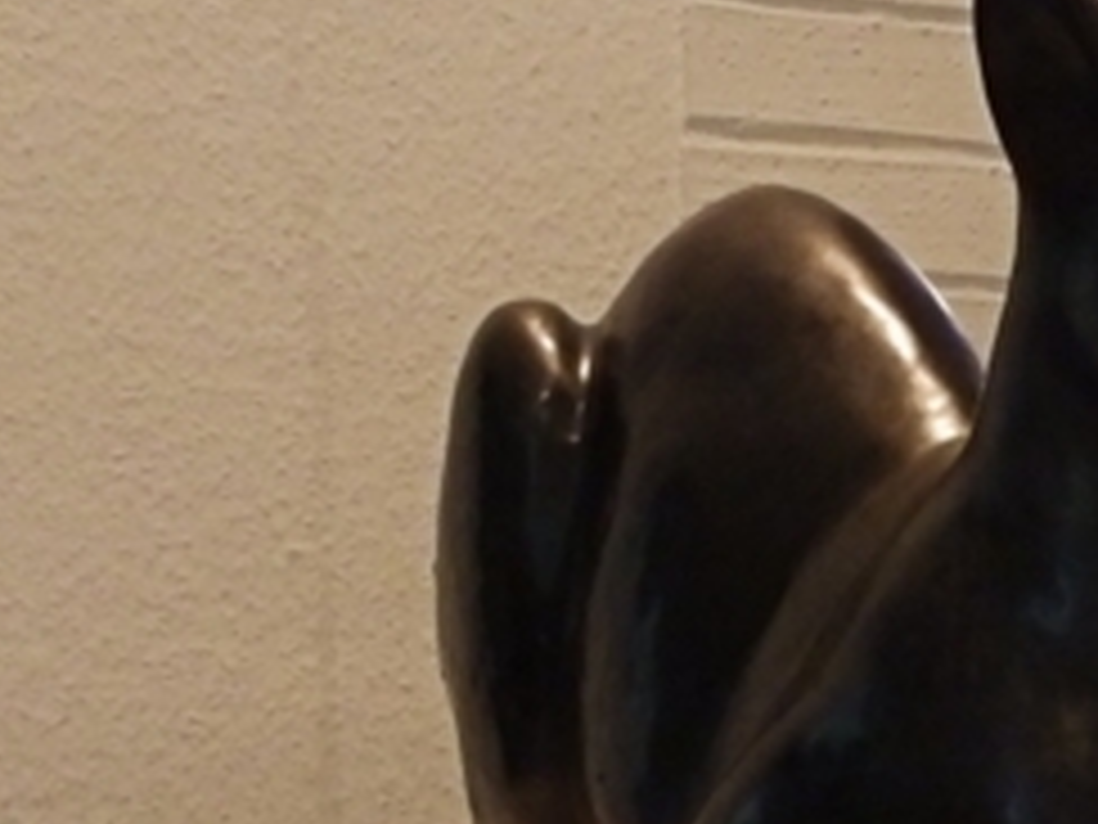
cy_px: 765
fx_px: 2284
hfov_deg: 26.3
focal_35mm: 72
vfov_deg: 20.0
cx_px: 945
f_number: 3.4
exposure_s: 1/20
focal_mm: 4
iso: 800
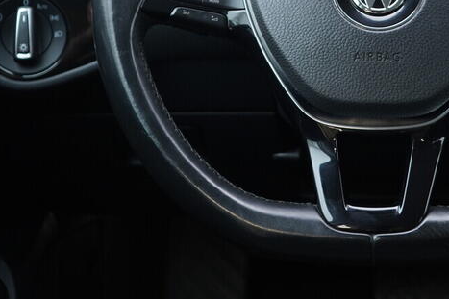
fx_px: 985
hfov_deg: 25.1
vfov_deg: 16.9
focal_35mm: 79
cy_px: -4
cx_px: 375
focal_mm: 24
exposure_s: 1/40
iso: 250
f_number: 2.8
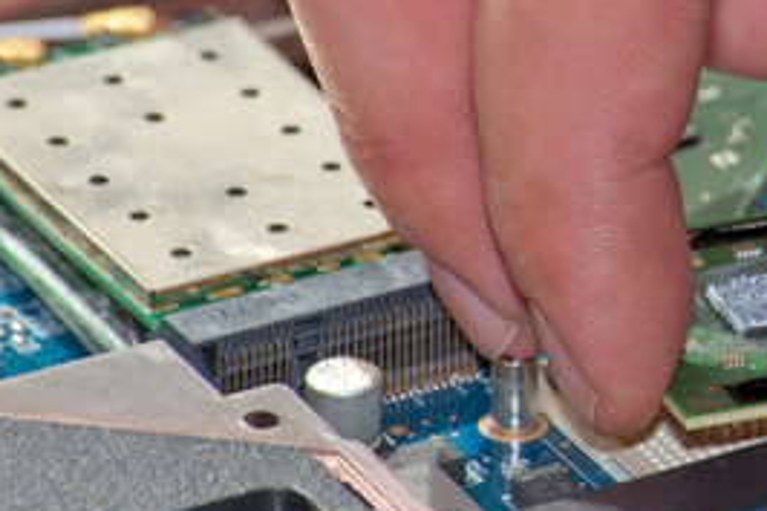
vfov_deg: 1.9
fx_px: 15798
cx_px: 761
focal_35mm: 742
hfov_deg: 2.8
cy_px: 130
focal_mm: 240
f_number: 11
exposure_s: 1/60
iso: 100
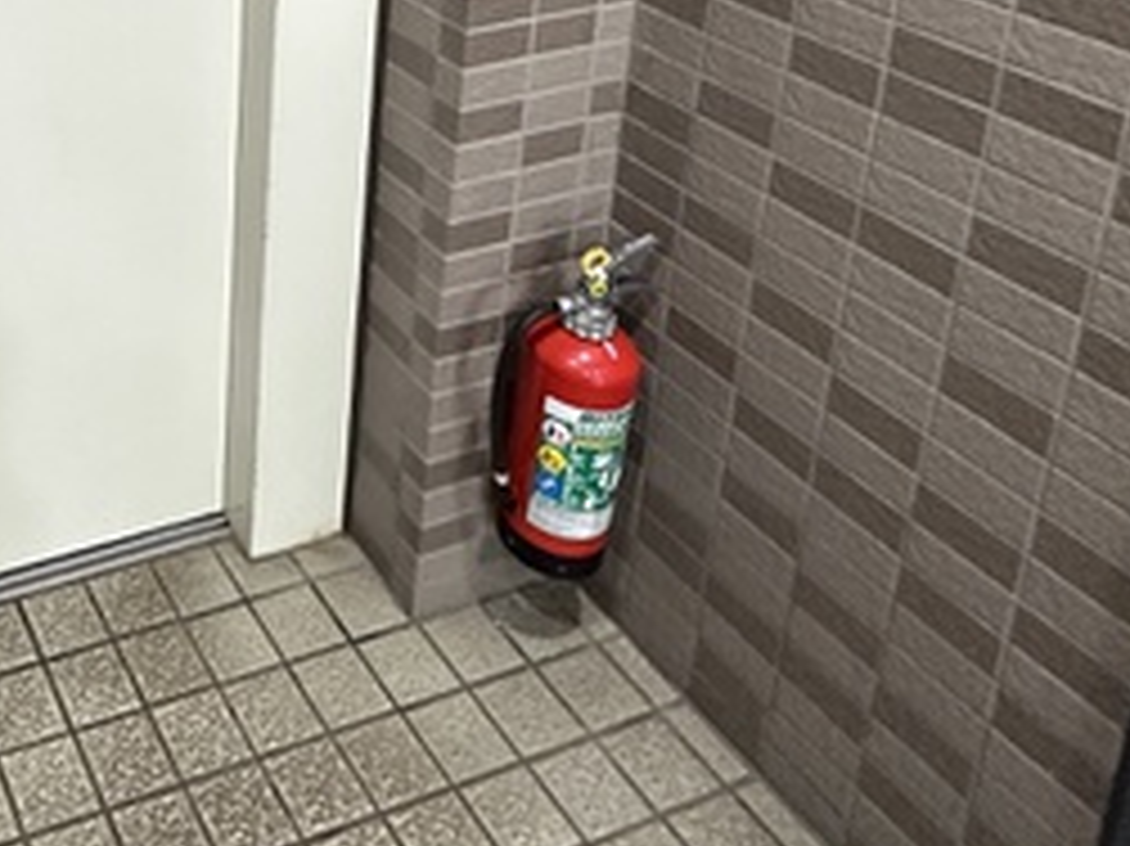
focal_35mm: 39
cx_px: -50
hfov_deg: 40.6
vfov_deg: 30.6
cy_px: -191
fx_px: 1273
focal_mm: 2.22
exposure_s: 1/50
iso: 320
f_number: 2.2
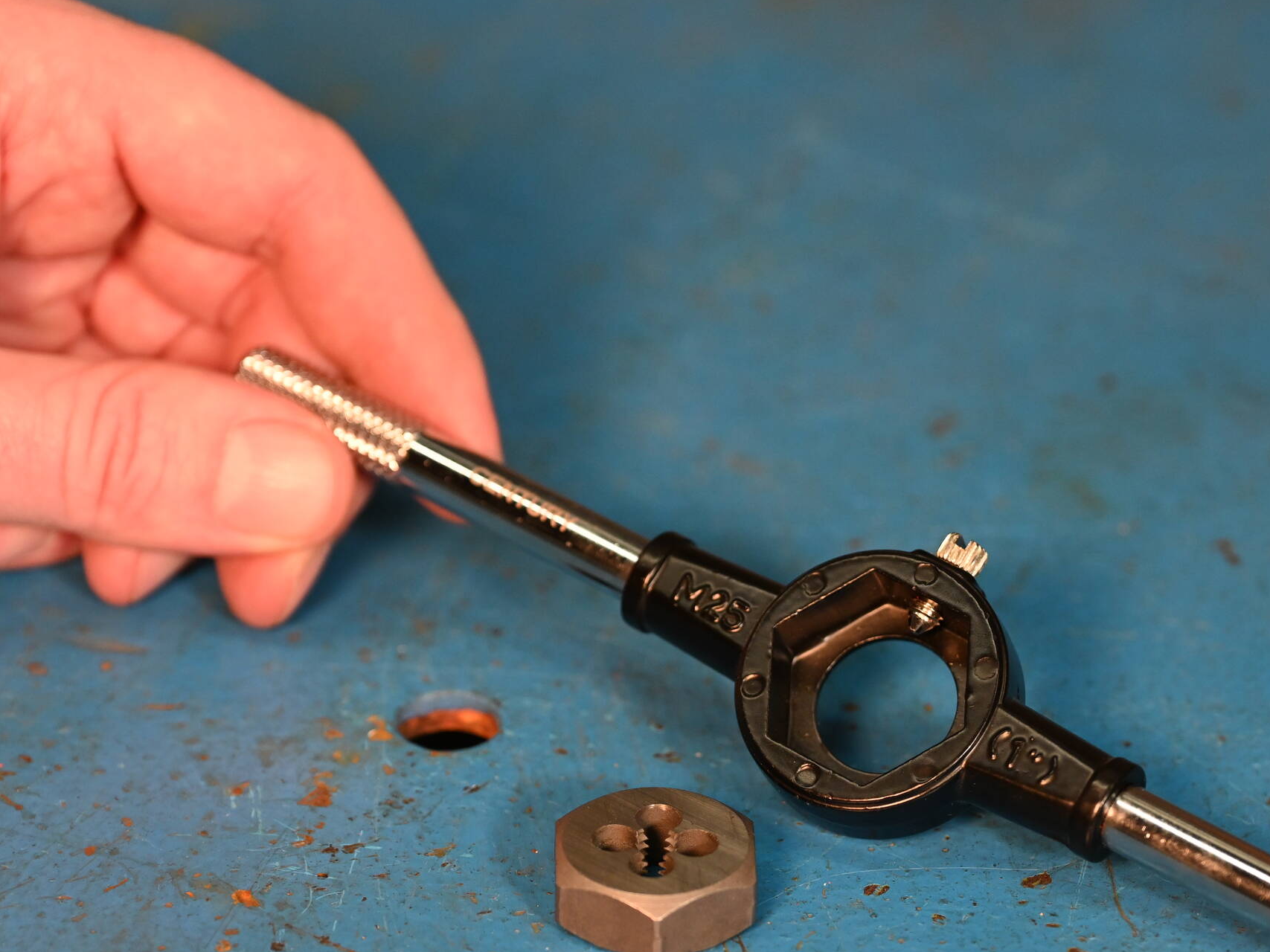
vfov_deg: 8.8
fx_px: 6200
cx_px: 734
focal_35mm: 169
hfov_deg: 11.7
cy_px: 604
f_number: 4
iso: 1000
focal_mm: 100
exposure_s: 1/125
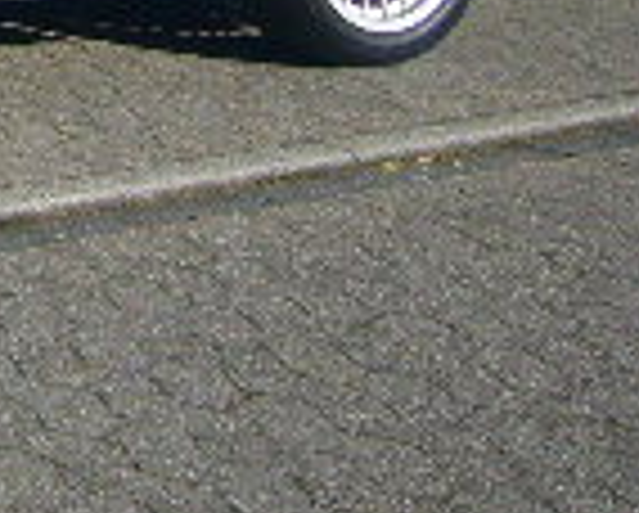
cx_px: -378
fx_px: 2329
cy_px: -432
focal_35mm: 123
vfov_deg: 11.6
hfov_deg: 14.4
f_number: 5.6
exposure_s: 1/320
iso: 80
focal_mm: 4.6
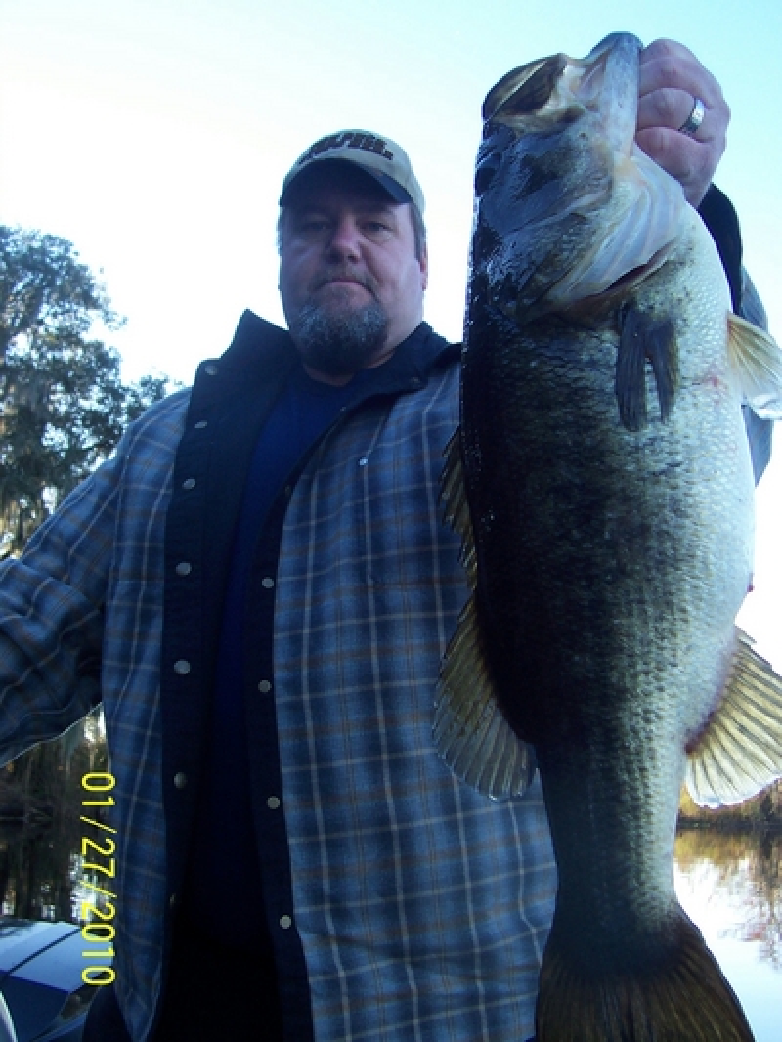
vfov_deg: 50.1
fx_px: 1114
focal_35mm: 37
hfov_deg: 38.7
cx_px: 391
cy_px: 521
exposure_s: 1/180
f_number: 2.8
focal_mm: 5.6
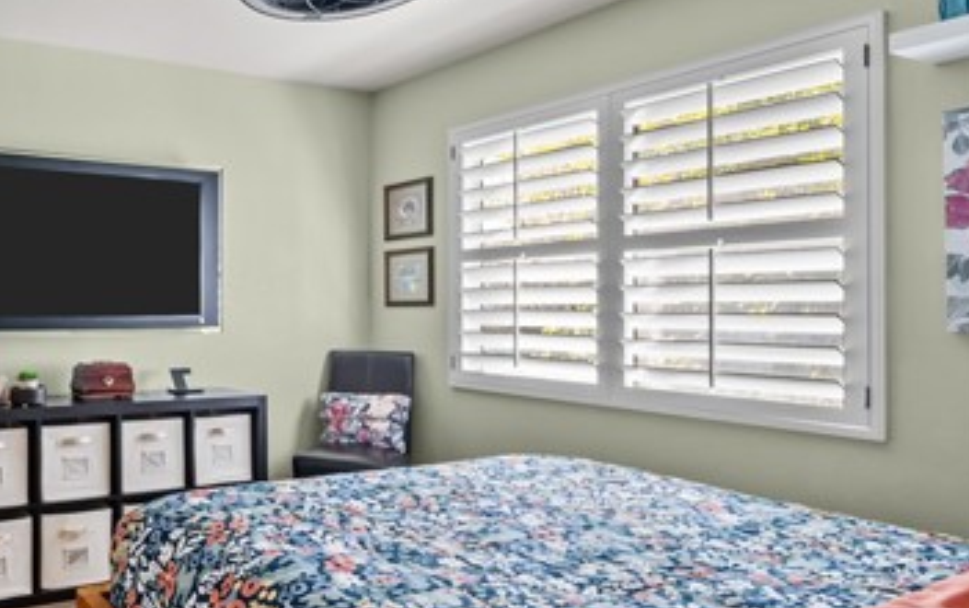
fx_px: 687
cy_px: 305
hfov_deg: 60.1
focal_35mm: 26
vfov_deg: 47.7
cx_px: 102
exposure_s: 1.3
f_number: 9
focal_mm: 14
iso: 100
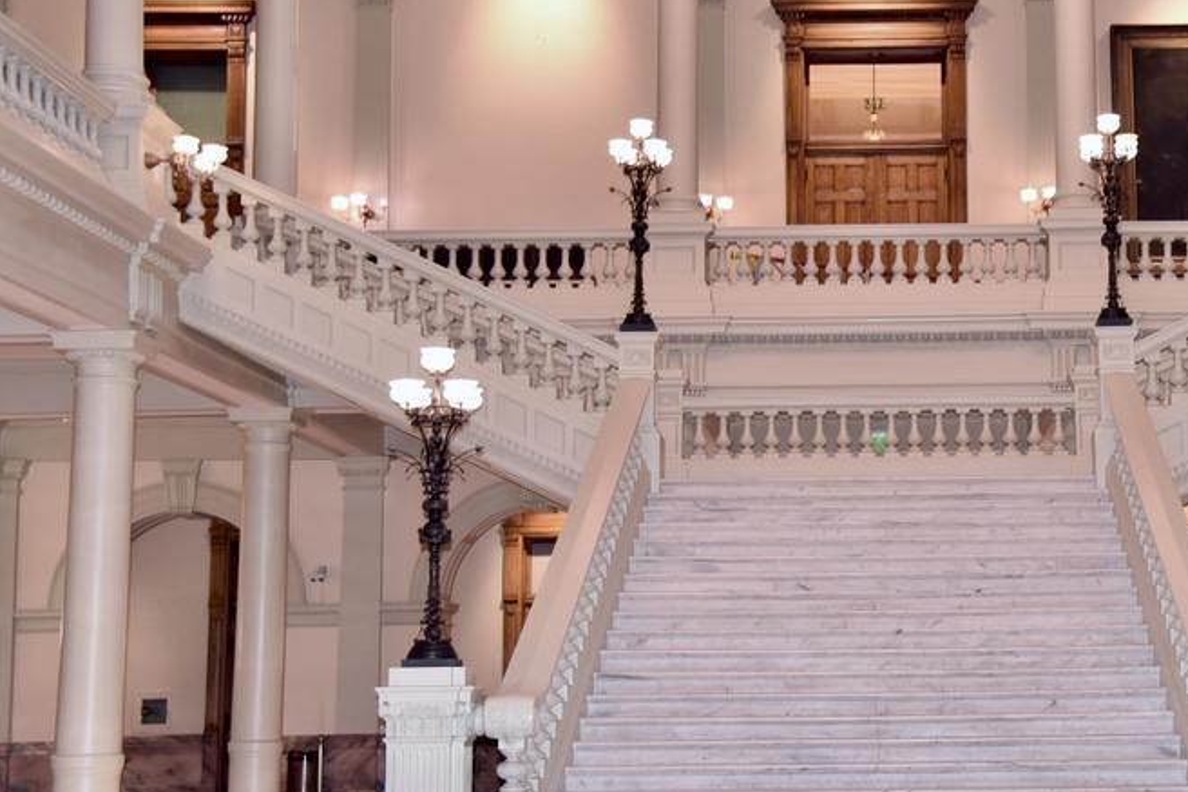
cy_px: 392
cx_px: 875
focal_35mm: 61
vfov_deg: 22.2
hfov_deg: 32.3
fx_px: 2012
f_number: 4
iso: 1400
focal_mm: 40
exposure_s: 1/60
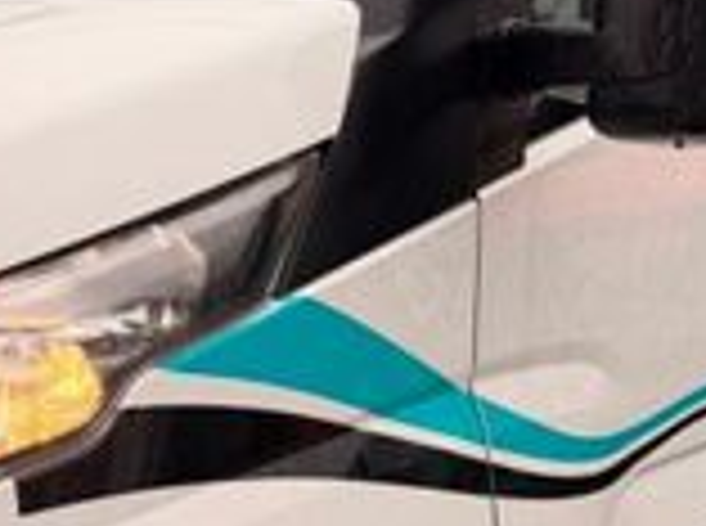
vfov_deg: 15.7
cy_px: 508
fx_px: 1872
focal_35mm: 92
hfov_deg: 19.6
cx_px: -225
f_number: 1.78
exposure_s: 1/367
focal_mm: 6.76
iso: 80
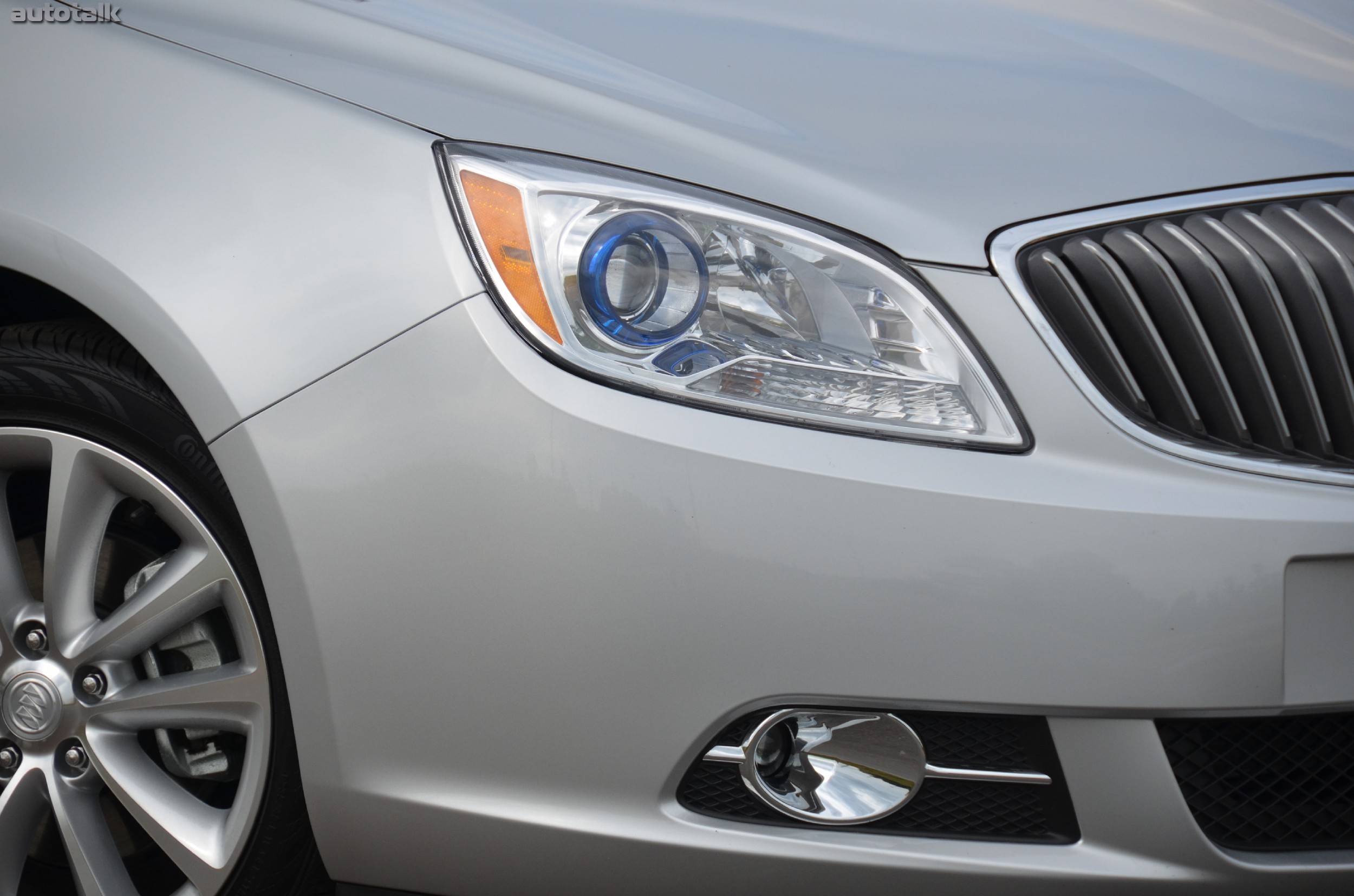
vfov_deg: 5.4
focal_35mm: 255
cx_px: 677
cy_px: 448
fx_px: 9571
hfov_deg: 8.1
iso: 400
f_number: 5.6
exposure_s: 1/1600
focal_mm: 170
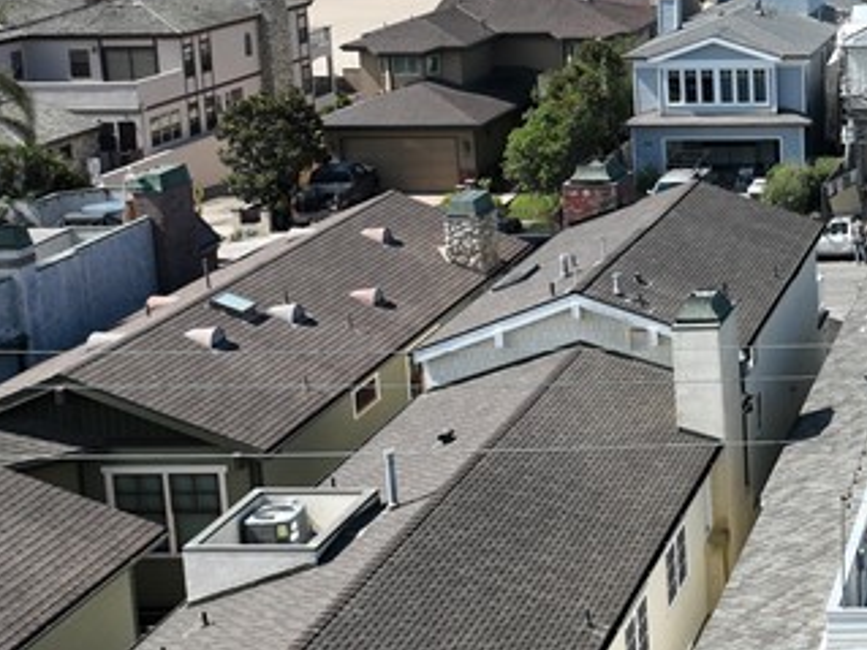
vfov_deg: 19.0
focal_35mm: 77
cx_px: 1103
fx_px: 1928
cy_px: 173
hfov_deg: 22.8
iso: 100
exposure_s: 1/400
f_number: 2.8
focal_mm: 12.29
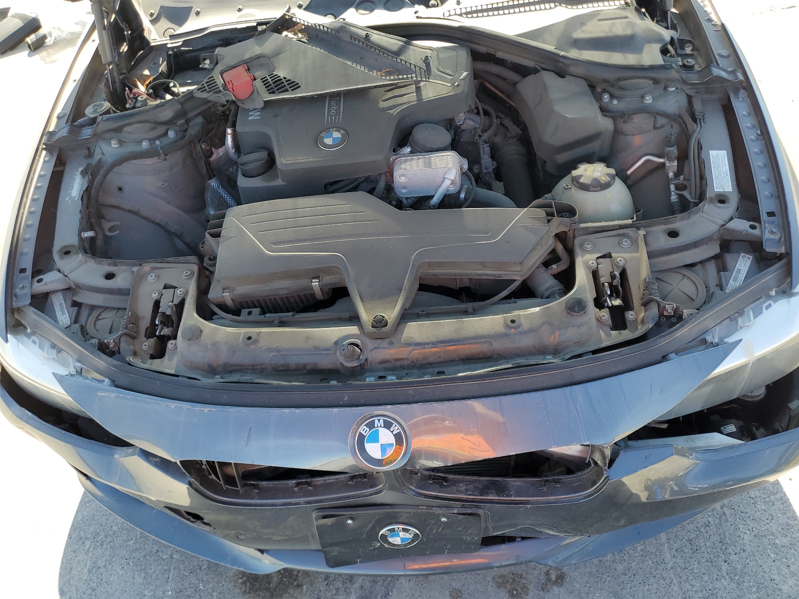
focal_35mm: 26
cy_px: 300
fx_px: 600
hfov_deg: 67.3
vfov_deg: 53.1
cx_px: 400
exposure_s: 1/526
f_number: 1.5
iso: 50
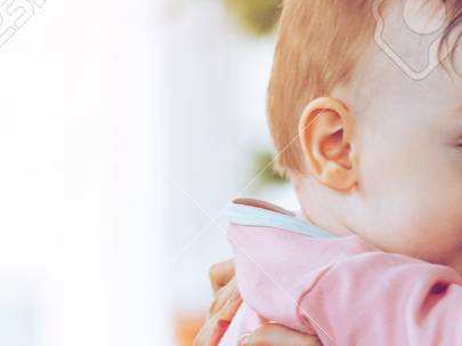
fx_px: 6387
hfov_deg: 4.1
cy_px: 392
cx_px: 632
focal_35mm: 479
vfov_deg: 3.1
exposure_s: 1/125
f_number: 3.5
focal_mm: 155
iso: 400
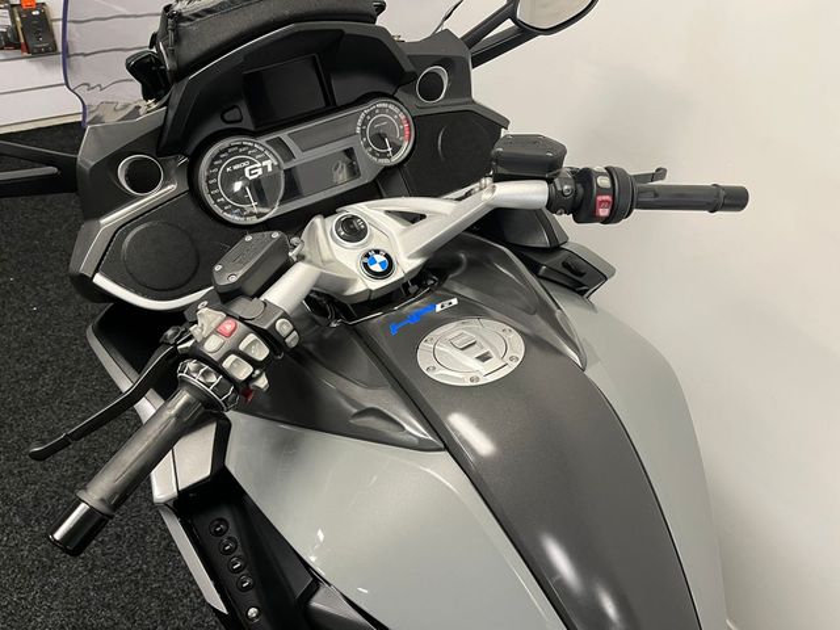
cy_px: 315
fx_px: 631
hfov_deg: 67.3
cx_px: 420
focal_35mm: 26
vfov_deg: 53.1
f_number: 1.6
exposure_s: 1/50
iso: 100
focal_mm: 5.1
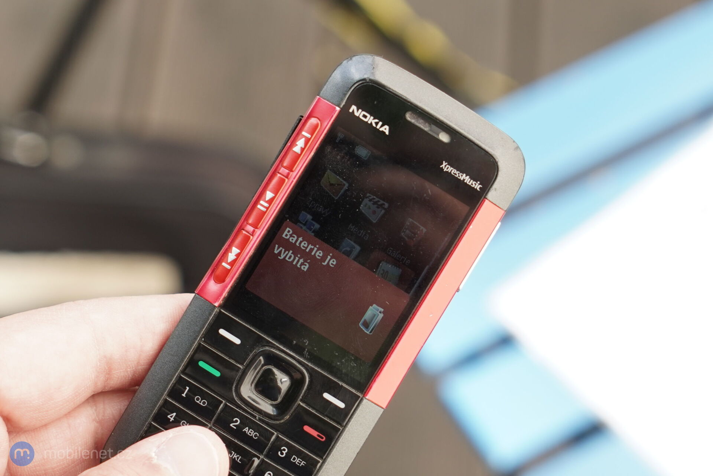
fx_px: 1089
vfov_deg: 24.6
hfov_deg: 36.2
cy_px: 238
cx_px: 356
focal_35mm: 55
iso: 250
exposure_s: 1/200
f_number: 5
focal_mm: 55
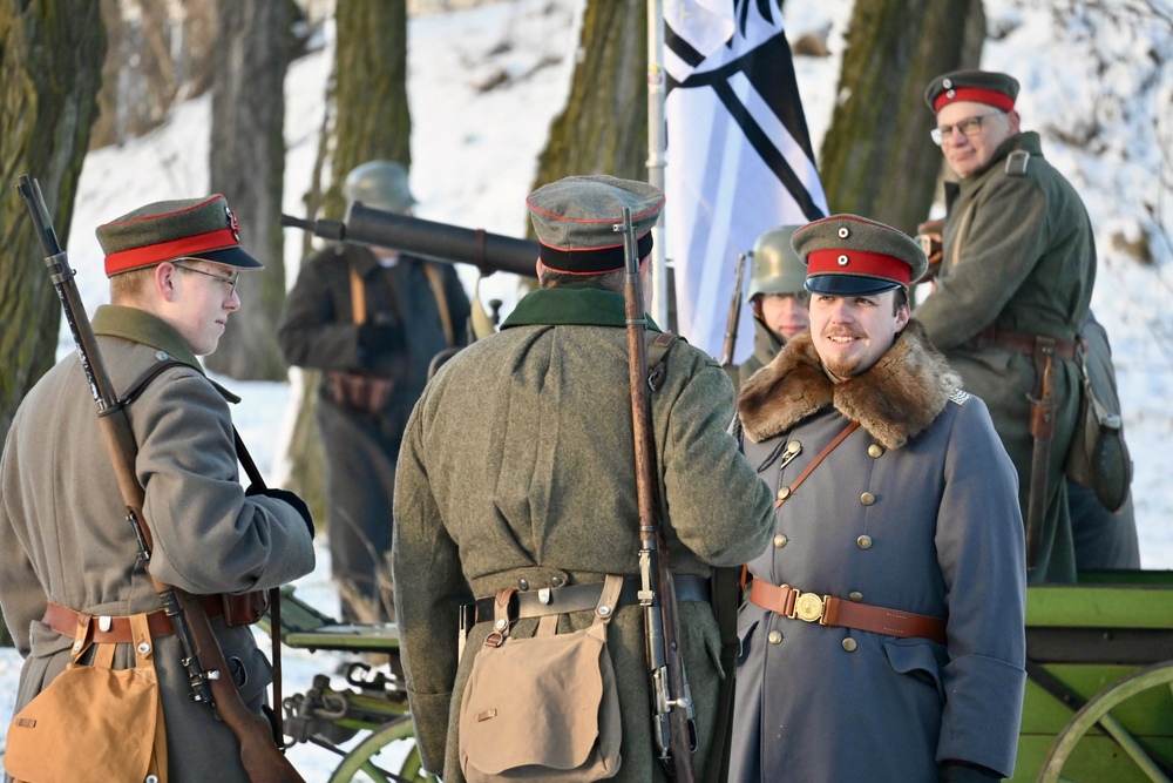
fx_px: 12220
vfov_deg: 3.7
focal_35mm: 375
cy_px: 392
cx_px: 586
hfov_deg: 5.5
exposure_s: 1/500
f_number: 6.3
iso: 1800
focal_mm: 250
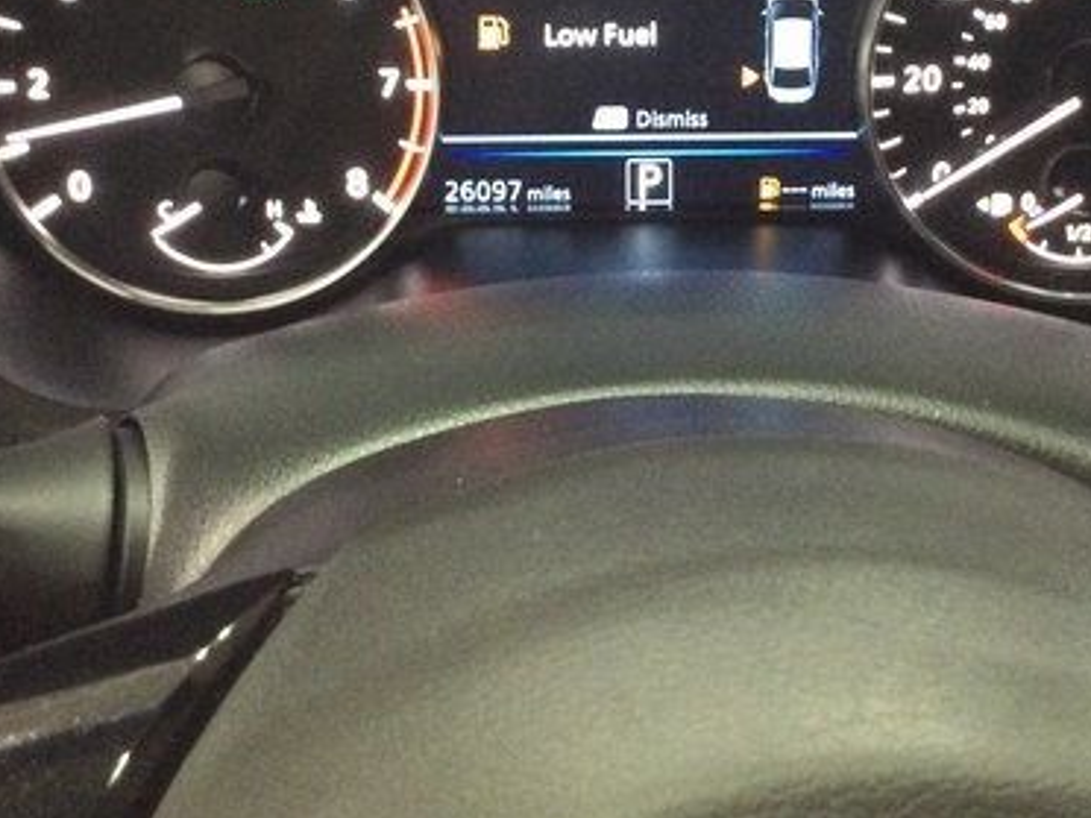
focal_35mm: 55
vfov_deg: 26.2
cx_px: 592
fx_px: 1733
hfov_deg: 34.9
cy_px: 194
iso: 320
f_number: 2.4
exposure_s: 1/15
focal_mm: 3.3
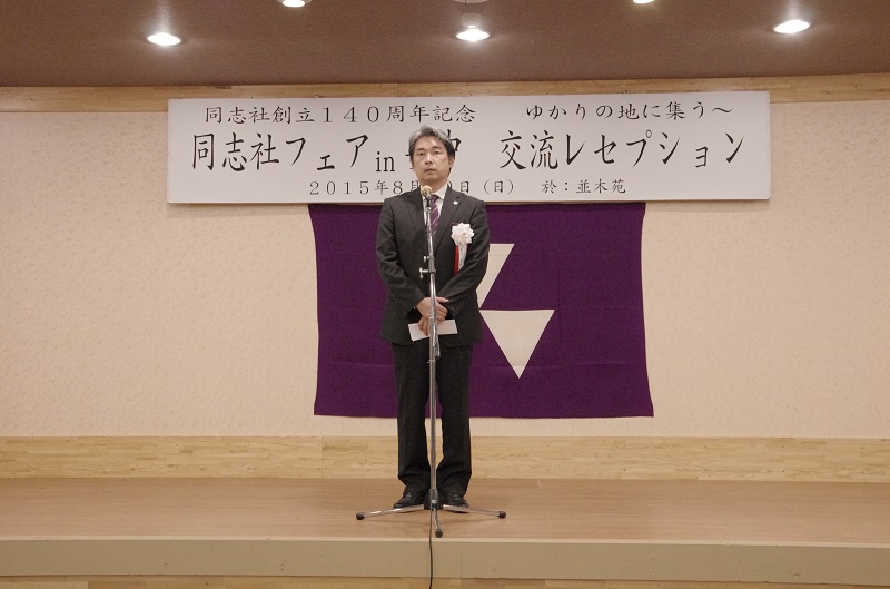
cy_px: 294
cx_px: 445
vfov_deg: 31.7
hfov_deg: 46.5
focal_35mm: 42
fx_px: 1036
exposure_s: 1/100
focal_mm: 28
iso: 3200
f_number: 6.3
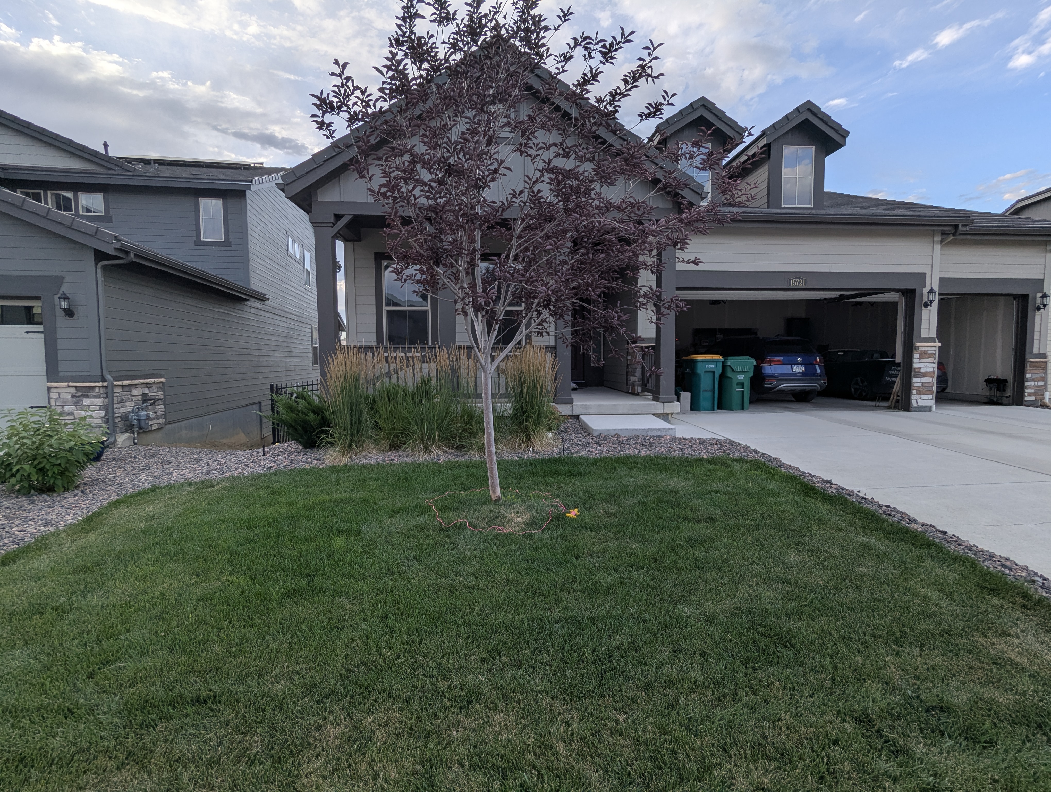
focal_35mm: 16
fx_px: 486
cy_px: 396
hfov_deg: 94.4
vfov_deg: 78.2
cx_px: 526
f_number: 2.2
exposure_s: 1/212
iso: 38
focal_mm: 2.35
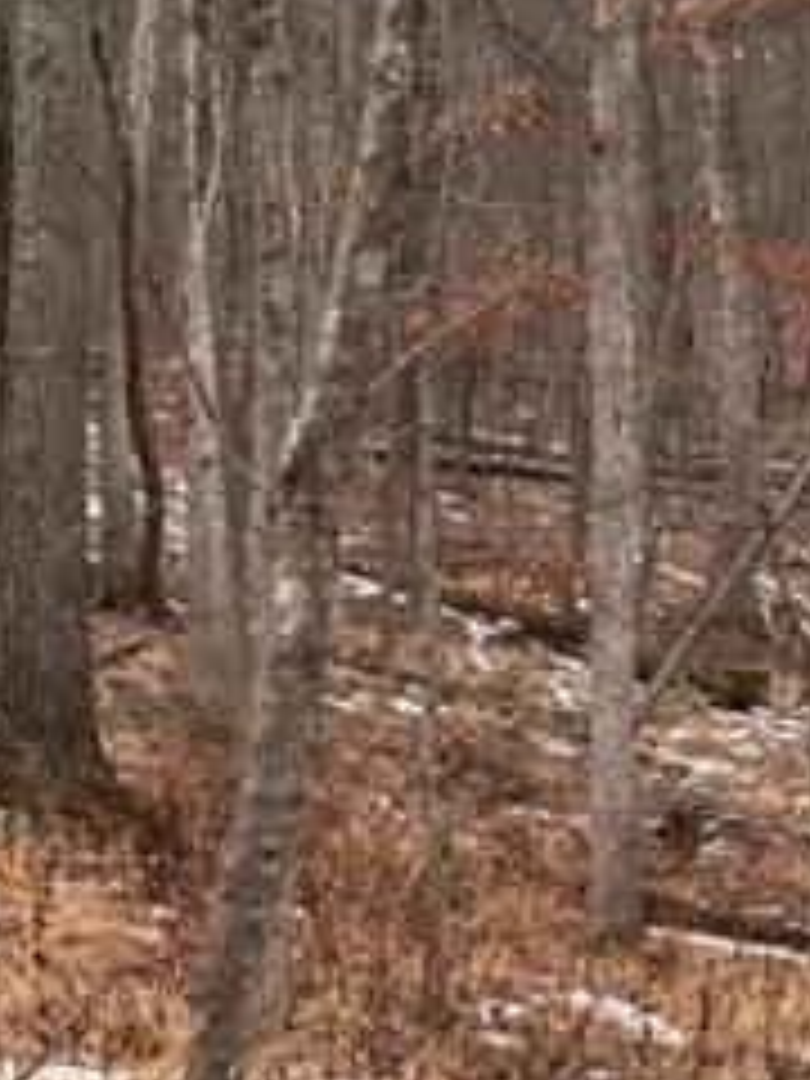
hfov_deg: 12.7
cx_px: 500
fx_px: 3650
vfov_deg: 16.7
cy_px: 796
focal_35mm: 117
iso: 50
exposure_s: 1/949
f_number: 1.5
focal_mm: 5.7
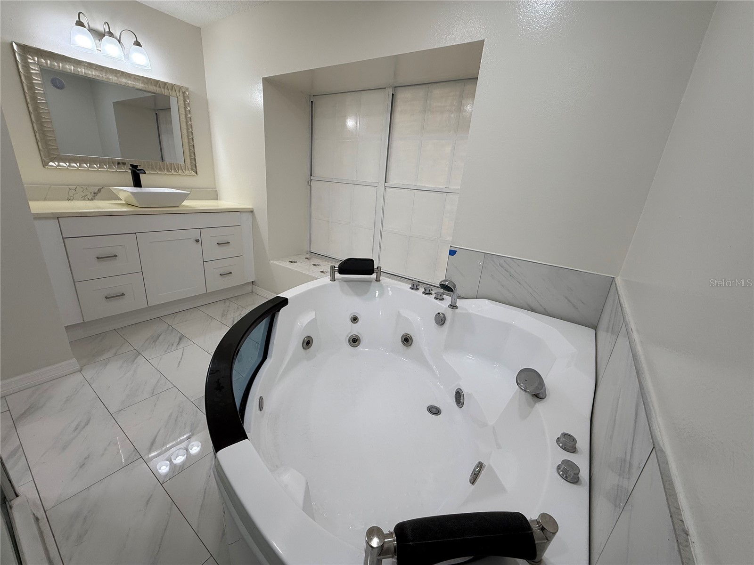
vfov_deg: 85.7
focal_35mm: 14
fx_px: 305
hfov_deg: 102.1
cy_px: 282
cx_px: 377
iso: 80
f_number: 2.2
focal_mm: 2.22
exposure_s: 1/120
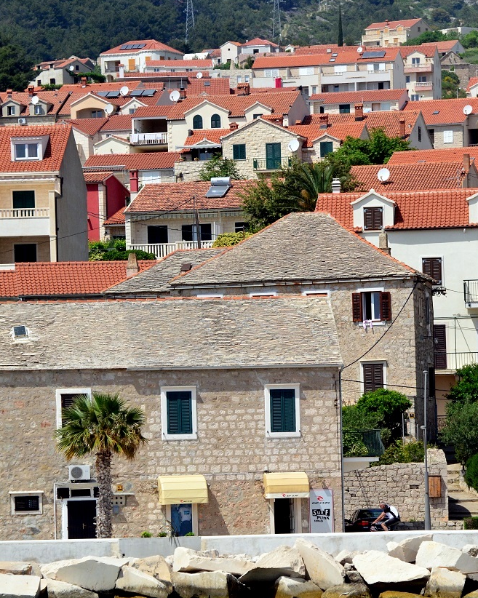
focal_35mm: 248
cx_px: 239
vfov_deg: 7.8
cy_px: 332
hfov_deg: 6.2
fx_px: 4380
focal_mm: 145
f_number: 6.3
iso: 1100
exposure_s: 1/8000
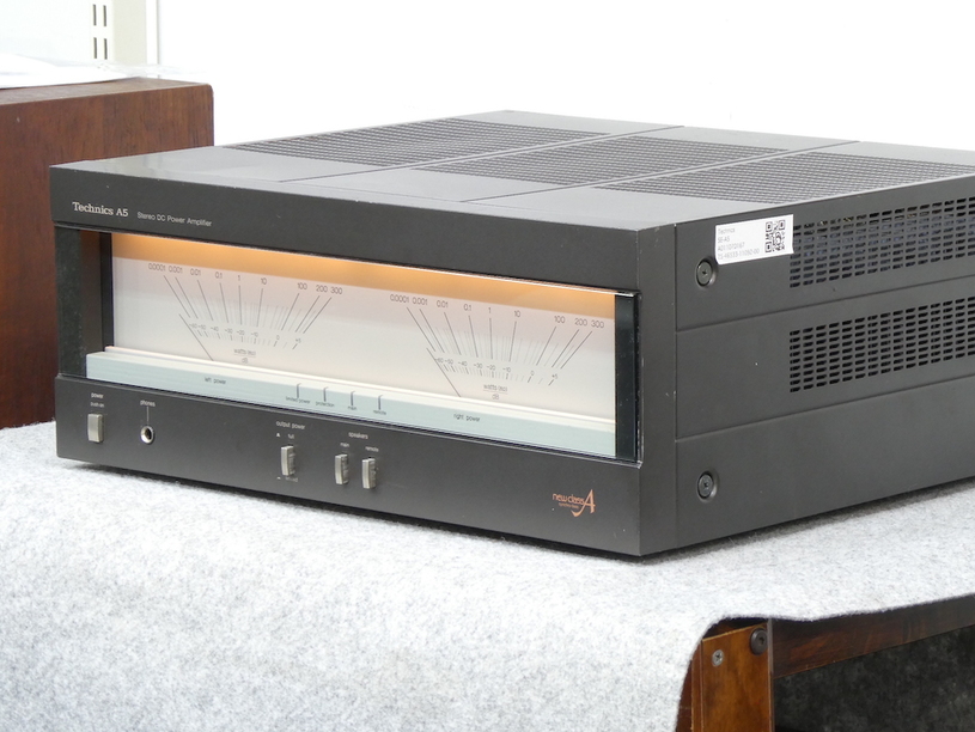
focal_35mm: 146
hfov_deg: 13.5
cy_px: 315
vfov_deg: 10.2
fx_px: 4114
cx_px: 565
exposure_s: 1/4
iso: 200
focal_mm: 22.3
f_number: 5.2
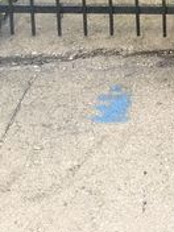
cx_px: 266
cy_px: -197
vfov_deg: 15.2
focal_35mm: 110
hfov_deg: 12.7
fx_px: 737
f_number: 2.2
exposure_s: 1/337
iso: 25
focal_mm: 4.15
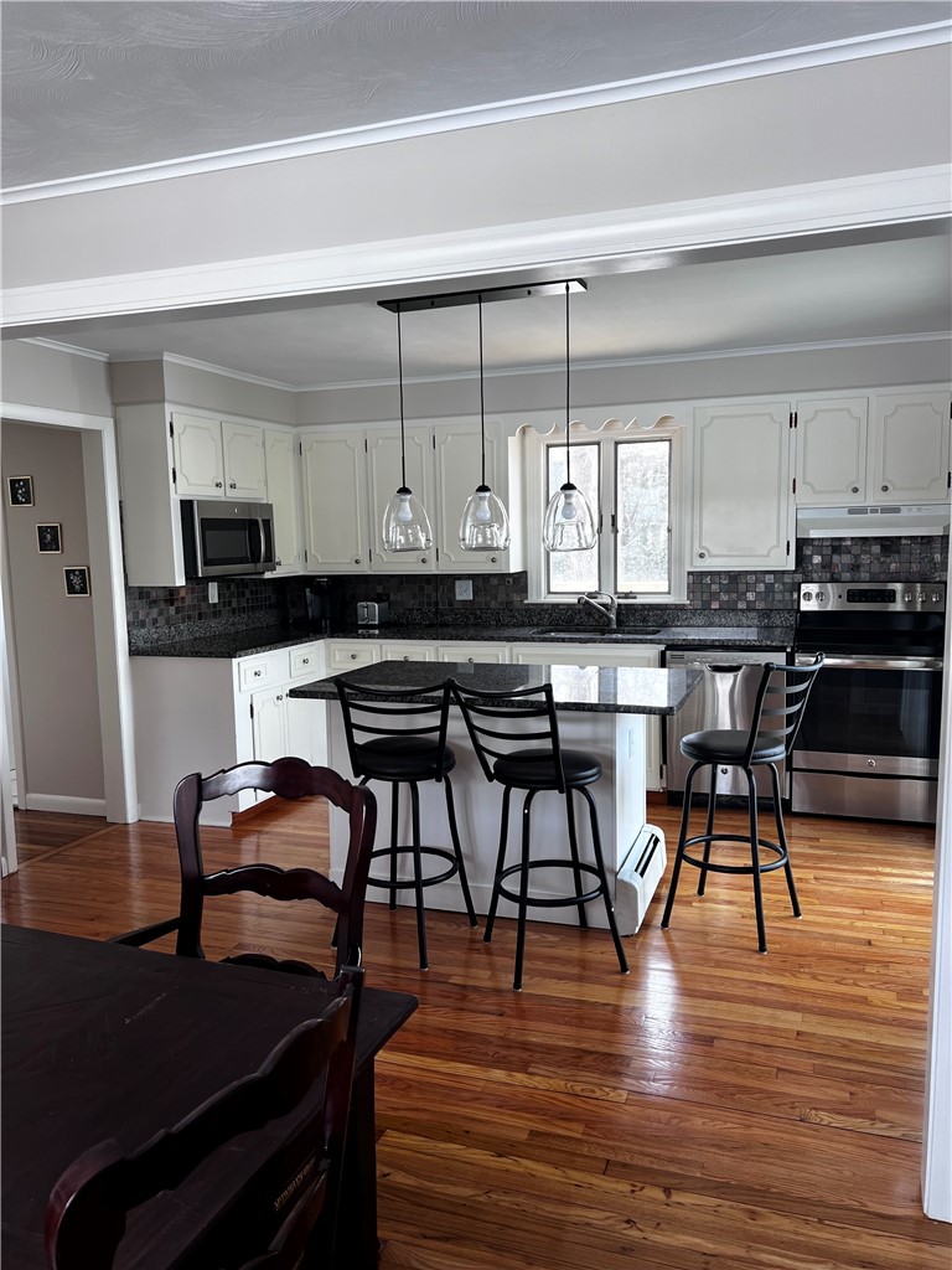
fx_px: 953
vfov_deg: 67.3
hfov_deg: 53.1
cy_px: 635
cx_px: 476
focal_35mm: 26
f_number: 1.5
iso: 64
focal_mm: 5.7
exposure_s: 1/121
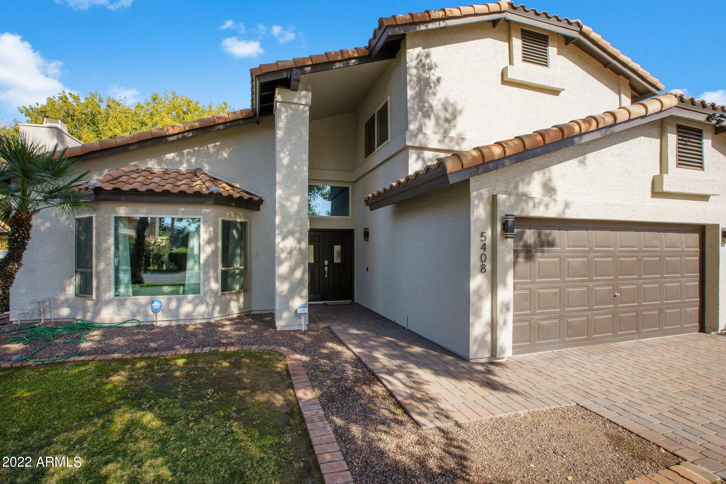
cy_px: 242
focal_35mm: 16
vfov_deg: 73.7
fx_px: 323
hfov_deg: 96.7
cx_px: 363
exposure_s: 1/30
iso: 100
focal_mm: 16
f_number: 13
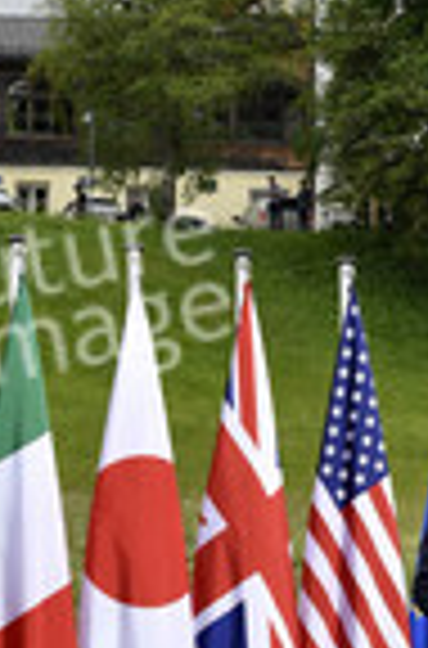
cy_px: 90
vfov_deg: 10.5
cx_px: 491
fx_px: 3503
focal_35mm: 195
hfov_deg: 6.9
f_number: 9
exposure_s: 1/250
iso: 200
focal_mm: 70
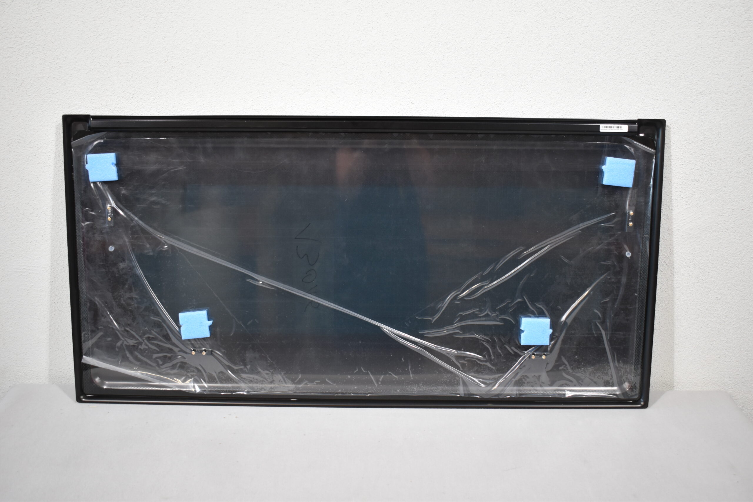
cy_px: 251
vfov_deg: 36.9
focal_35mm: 36
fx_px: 753
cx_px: 376
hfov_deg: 53.1
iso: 800
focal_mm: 24
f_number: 4
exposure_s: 1/125
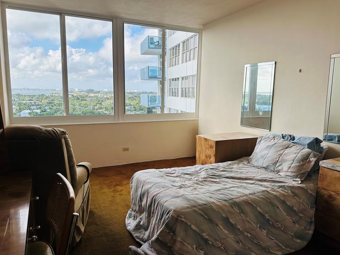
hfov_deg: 69.4
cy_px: 129
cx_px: 166
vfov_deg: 54.9
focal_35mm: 25
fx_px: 246
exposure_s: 1/555
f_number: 1.78
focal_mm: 6.86
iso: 80
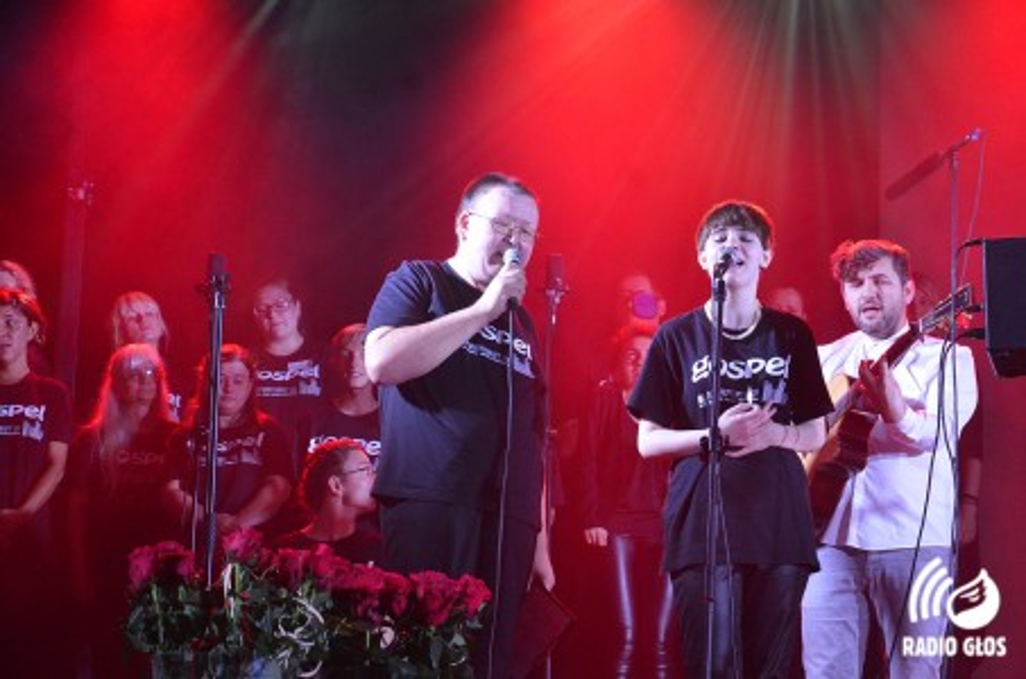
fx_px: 2816
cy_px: 340
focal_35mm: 99
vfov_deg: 13.8
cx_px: 513
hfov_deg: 20.7
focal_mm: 66
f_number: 5.6
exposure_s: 1/125
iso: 3200
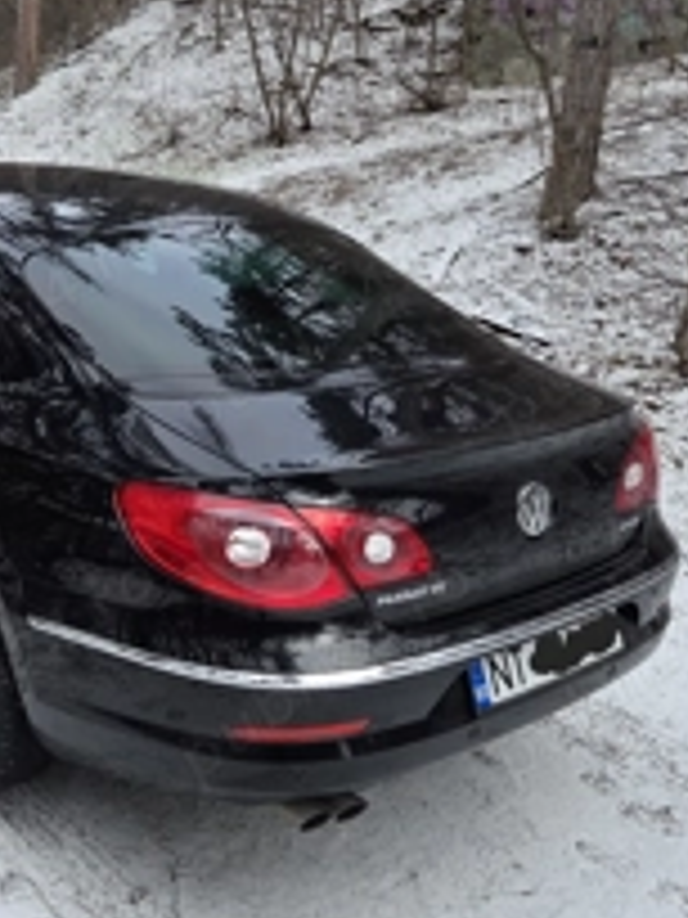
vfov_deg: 42.0
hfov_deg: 31.6
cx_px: 166
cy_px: 400
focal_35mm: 45
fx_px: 1193
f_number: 1.8
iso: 80
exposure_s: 1/1429
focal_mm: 5.4
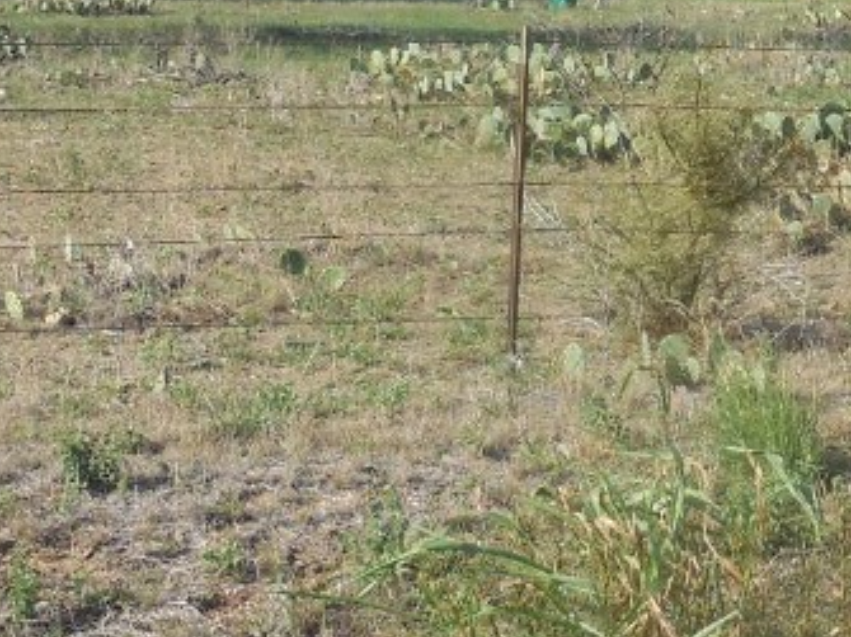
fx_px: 2556
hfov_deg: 18.2
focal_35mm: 104
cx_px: 935
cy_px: 43
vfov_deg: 14.1
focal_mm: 6.1
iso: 125
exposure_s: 1/1000
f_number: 3.4
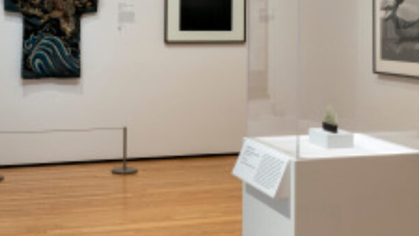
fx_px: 744
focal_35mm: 67
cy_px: 29
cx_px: 214
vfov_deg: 17.7
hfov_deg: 31.4
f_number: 8
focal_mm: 24
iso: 400
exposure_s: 1/4
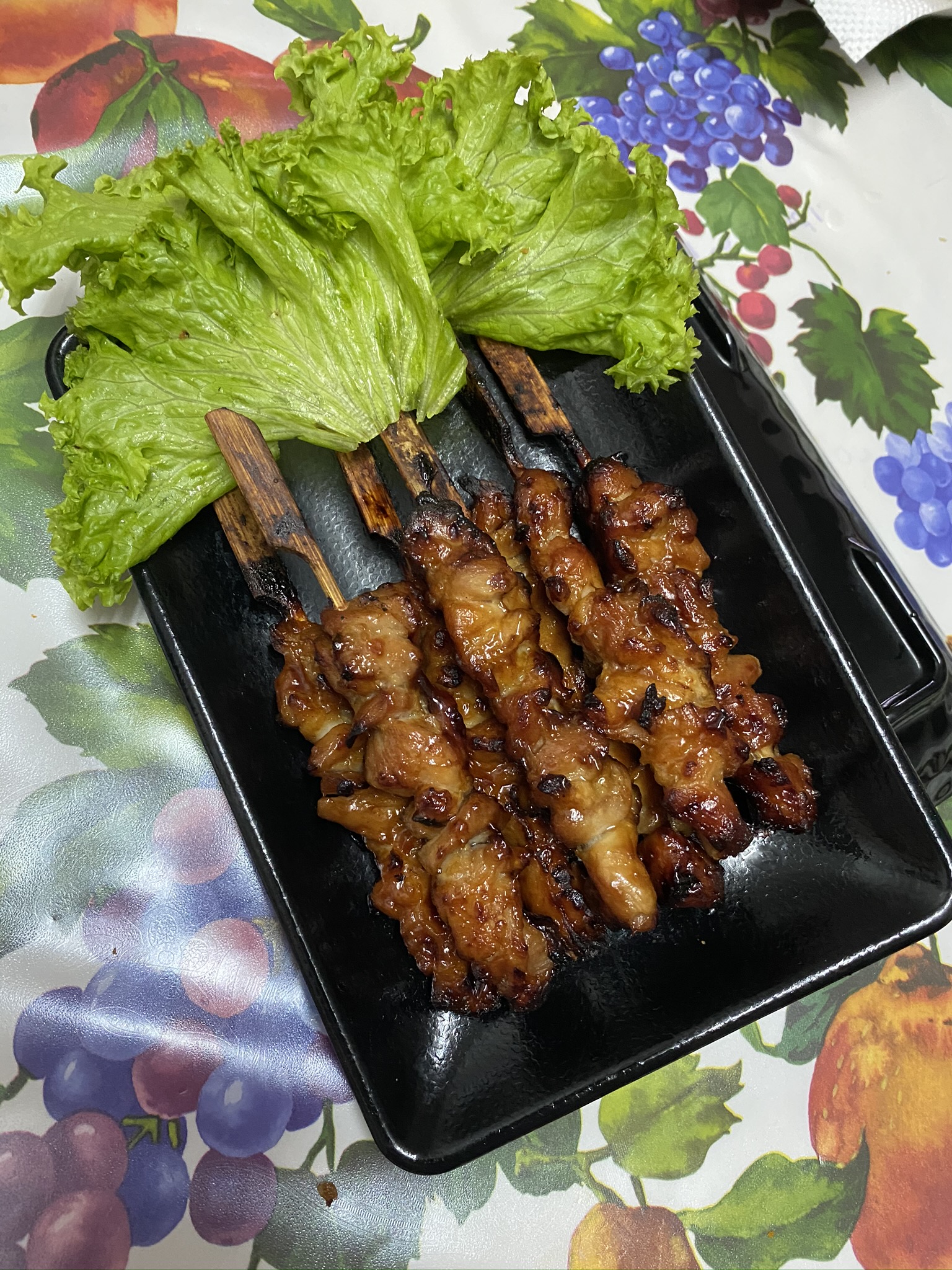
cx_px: 476
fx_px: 953
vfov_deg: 67.3
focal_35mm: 26
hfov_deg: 53.1
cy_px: 635
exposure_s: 1/33
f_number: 1.8
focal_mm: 4.25
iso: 400
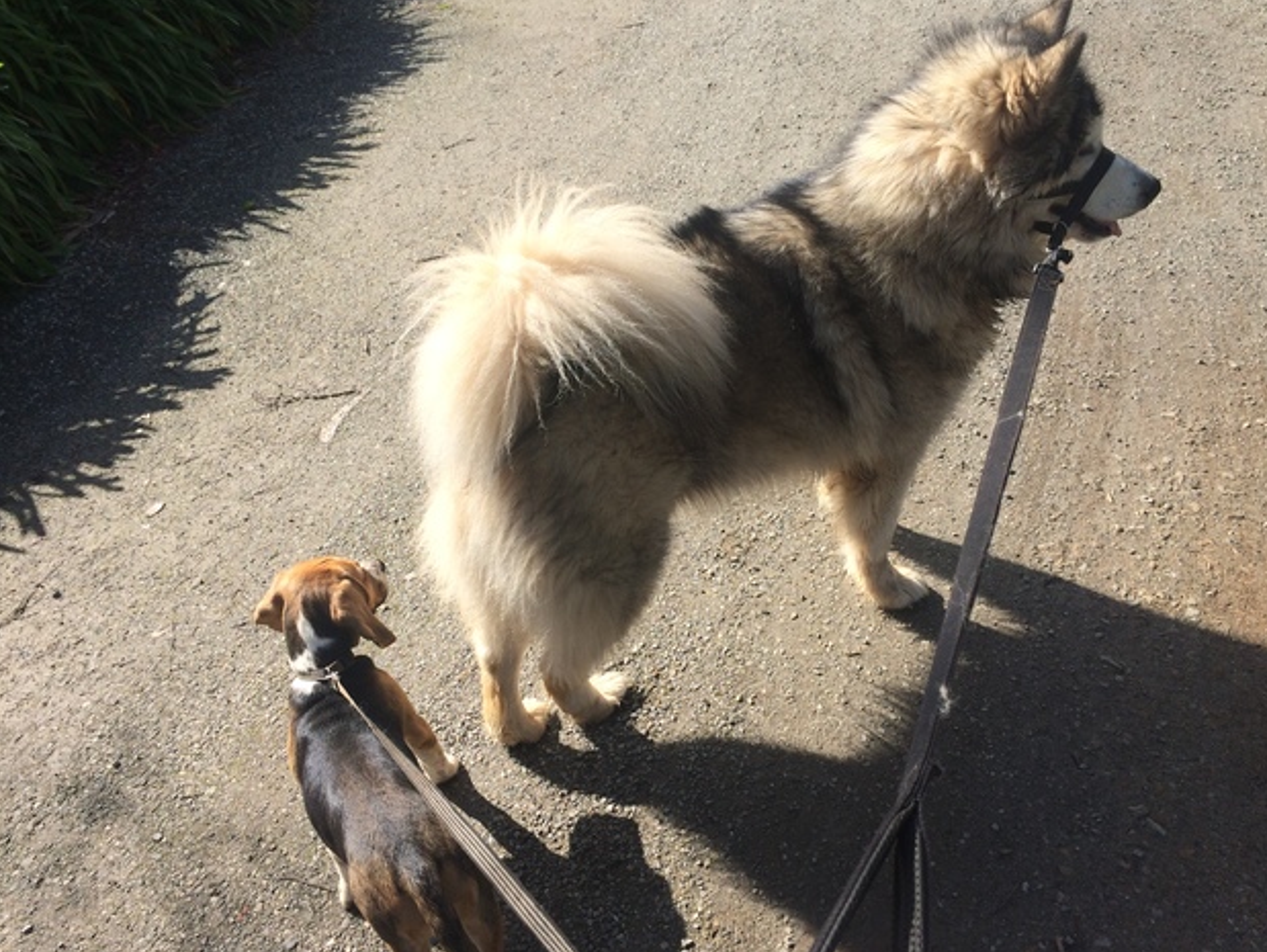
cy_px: 479
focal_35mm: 31
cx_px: 653
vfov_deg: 45.5
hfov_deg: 58.3
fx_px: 1135
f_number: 2.2
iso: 32
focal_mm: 4.12
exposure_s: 1/1244
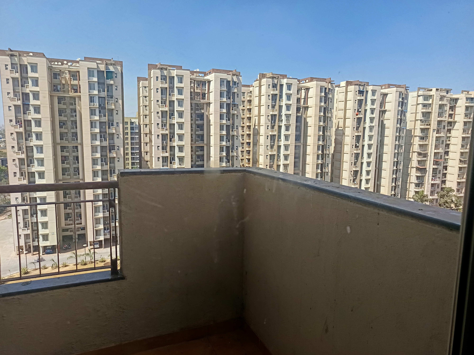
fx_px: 329
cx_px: 237
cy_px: 178
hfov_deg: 71.6
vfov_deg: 56.8
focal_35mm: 24
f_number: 1.7
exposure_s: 1/303
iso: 50
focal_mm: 5.31
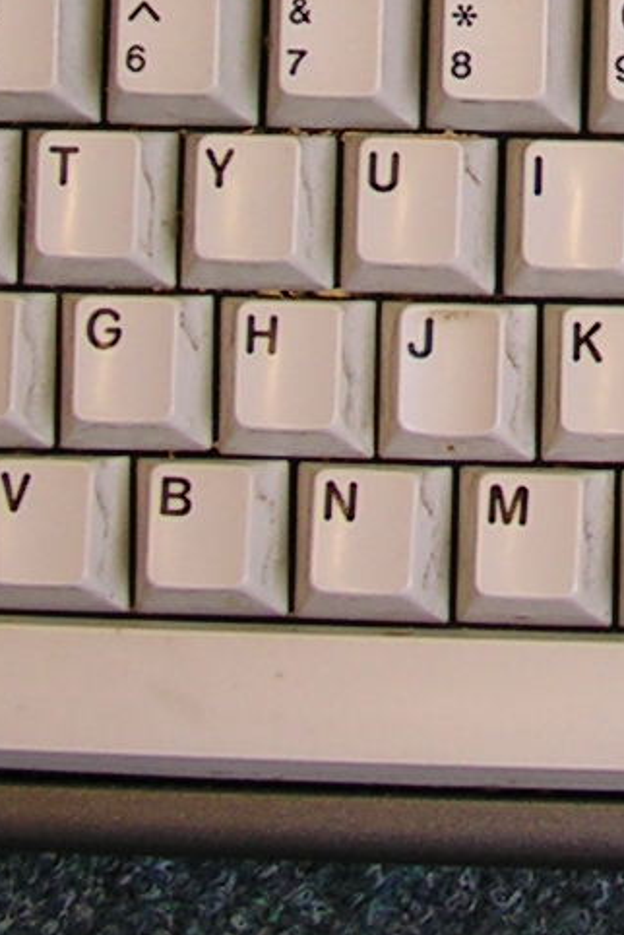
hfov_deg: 8.4
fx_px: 4128
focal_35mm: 159
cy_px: -254
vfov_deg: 12.5
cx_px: 1043
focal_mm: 6
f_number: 3.2
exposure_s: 1/60
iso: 64
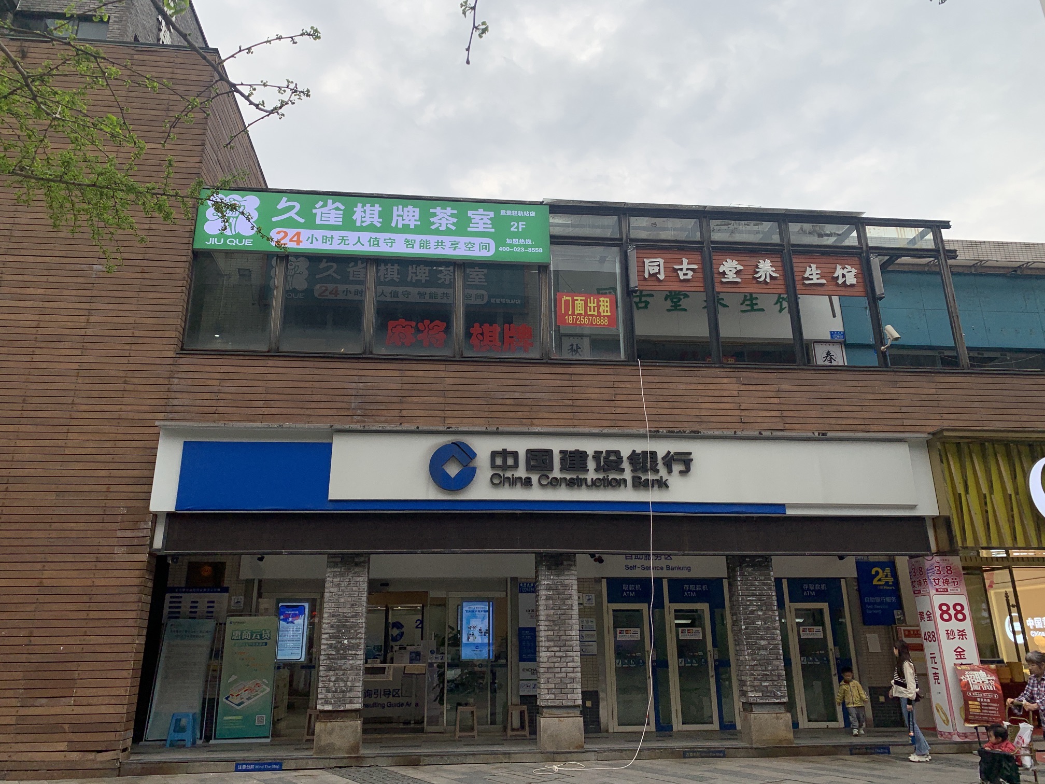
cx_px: 522
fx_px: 785
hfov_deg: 67.3
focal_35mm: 26
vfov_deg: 53.1
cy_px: 392
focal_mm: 4.25
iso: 25
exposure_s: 1/879
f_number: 1.8
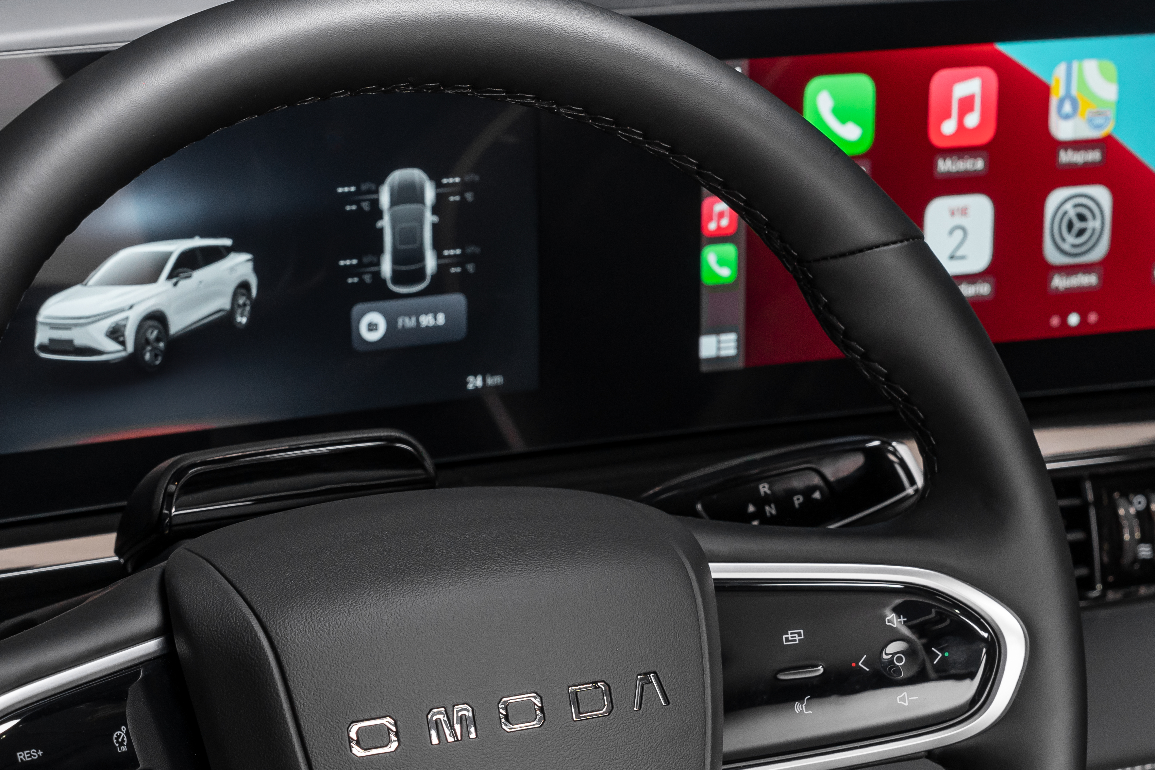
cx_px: 513
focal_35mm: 97
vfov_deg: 14.0
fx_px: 3112
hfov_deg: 21.0
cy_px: 712
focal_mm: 47
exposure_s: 1/80
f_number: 7.1
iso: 500
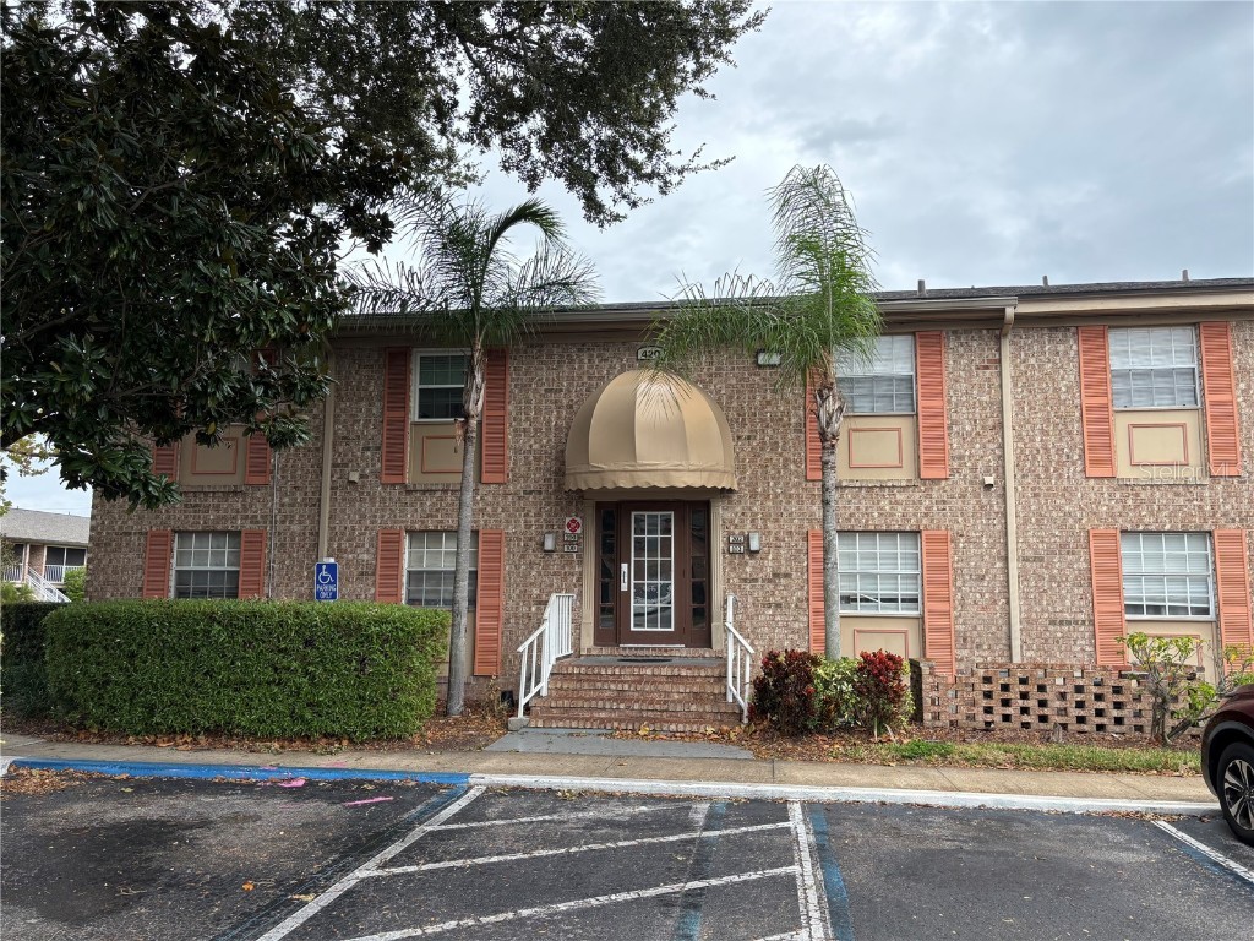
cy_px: 470
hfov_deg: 67.3
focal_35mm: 26
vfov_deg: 53.1
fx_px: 942
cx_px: 627
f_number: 1.6
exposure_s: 1/634
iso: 50
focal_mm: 5.96
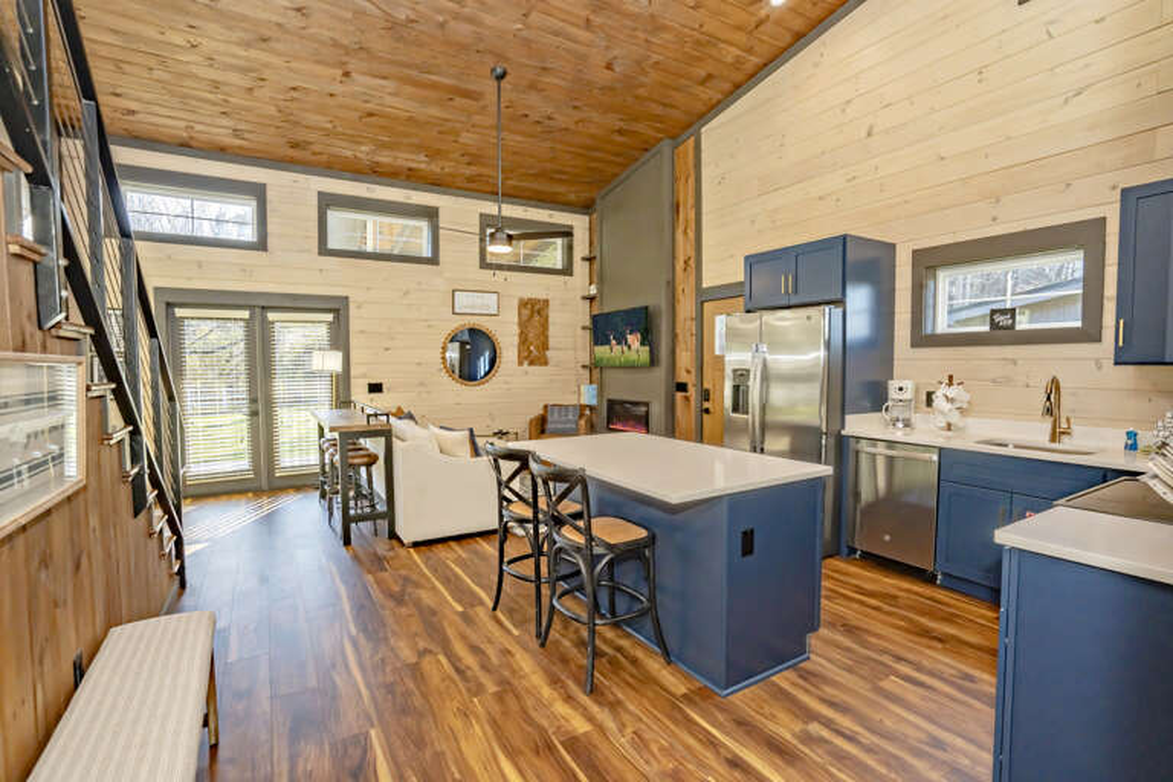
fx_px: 521
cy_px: 391
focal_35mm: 16
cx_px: 586
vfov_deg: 73.7
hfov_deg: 96.7
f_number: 7.1
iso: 1000
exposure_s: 1/125
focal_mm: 16
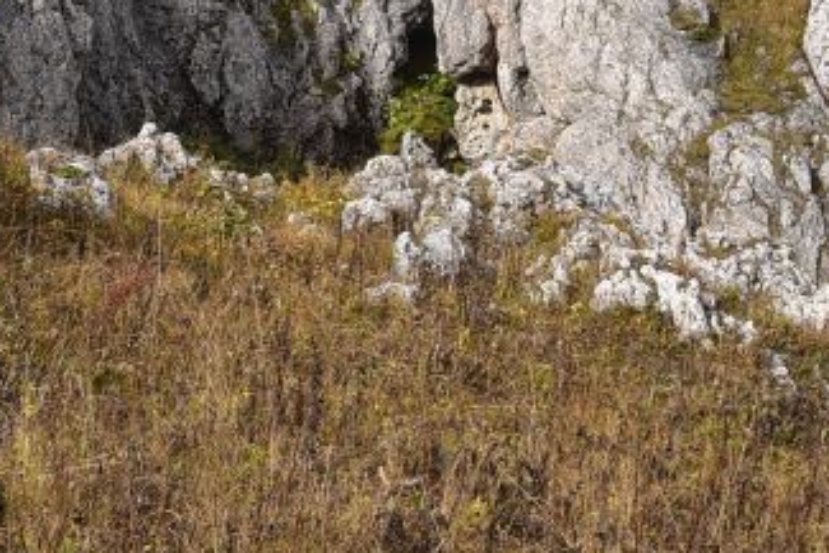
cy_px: -169
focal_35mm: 128
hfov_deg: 15.8
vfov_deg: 10.5
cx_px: 112
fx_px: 2949
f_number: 14
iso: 160
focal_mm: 32
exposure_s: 1/125
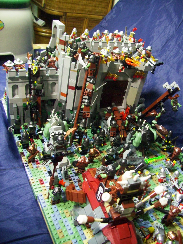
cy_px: 122
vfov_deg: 56.8
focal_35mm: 32
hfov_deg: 44.2
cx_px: 92
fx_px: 226
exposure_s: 1/8
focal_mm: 5.7
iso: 160
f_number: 2.9
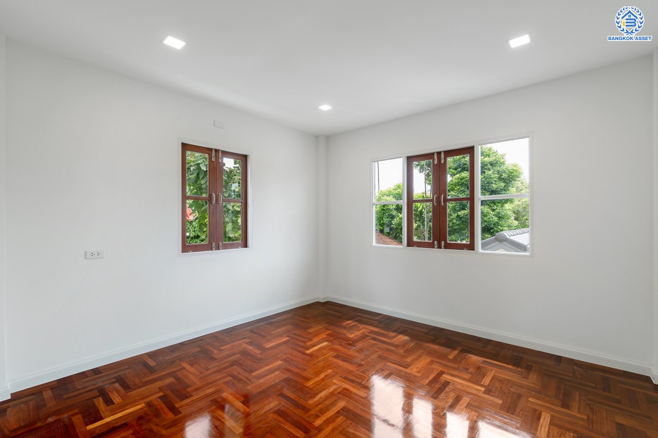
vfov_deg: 73.7
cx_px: 329
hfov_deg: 96.8
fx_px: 292
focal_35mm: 16
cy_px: 219
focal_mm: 16
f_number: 5.6
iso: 100
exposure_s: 1/60
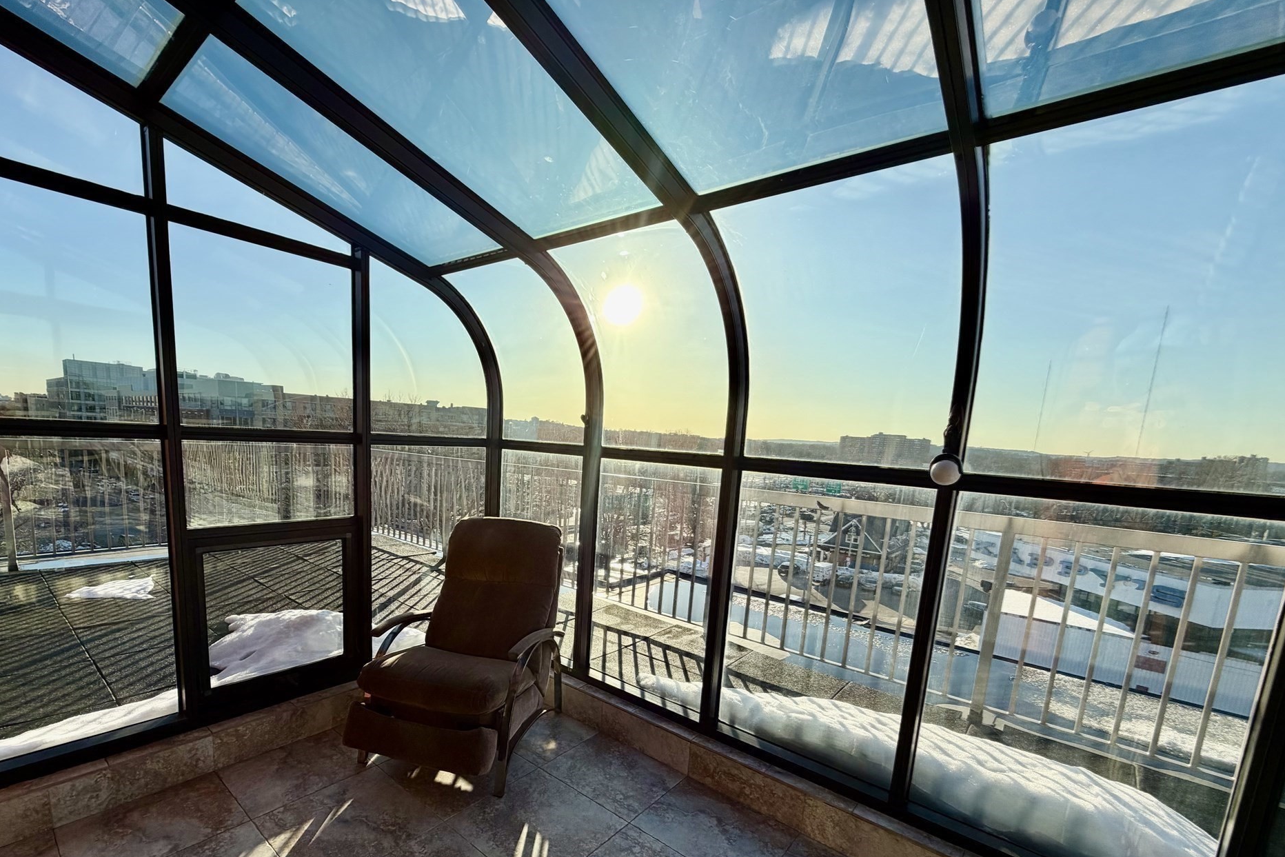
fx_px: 571
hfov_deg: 96.5
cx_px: 583
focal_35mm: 16
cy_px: 525
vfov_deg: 72.8
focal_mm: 2.22
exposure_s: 1/770
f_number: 2.2
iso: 32
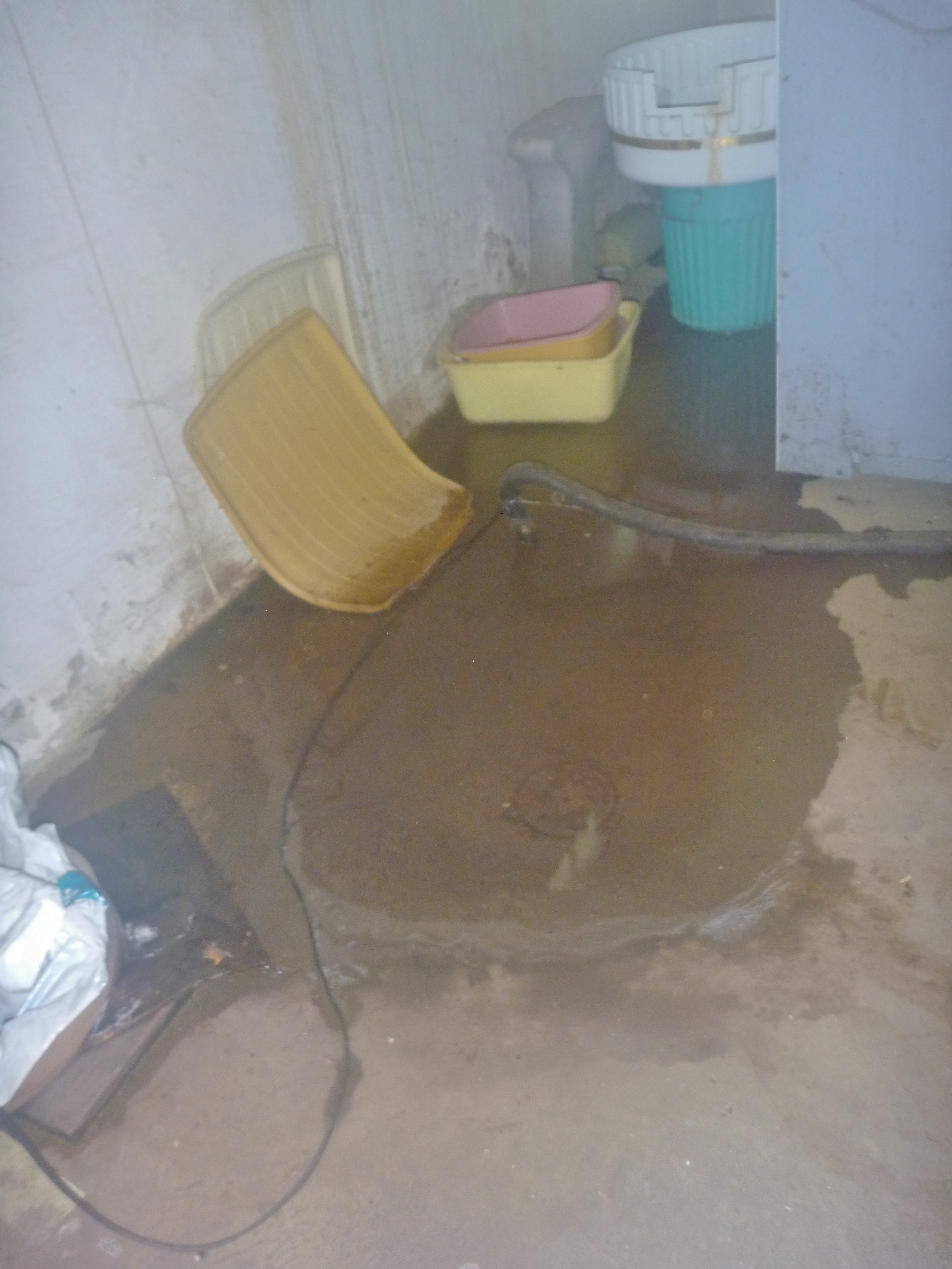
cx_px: 476
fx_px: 1027
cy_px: 634
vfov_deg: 63.4
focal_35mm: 28
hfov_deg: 49.7
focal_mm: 4.9
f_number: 3.3
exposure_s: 1/8
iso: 200
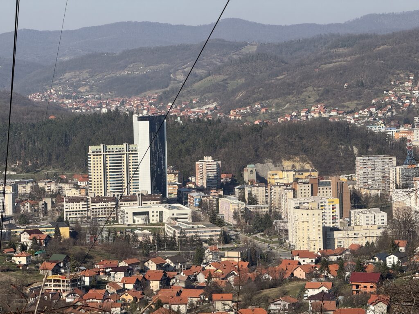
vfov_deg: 12.3
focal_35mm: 120
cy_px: 157
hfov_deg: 16.4
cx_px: 210
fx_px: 1453
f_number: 2.8
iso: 50
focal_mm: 15.66
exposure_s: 1/1368
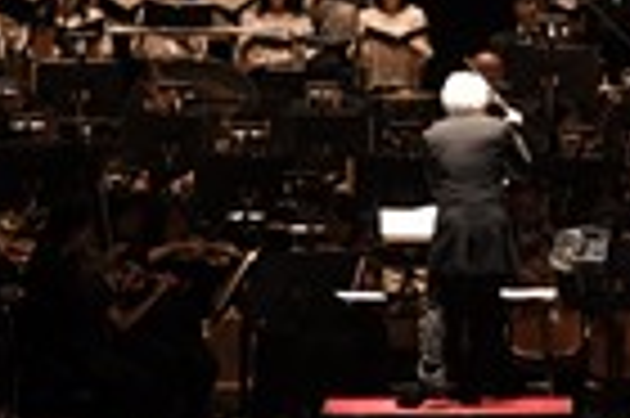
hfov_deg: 4.2
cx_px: 486
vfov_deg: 2.8
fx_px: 8635
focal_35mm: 494
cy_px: -222
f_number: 4.8
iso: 2500
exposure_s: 1/125
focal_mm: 135
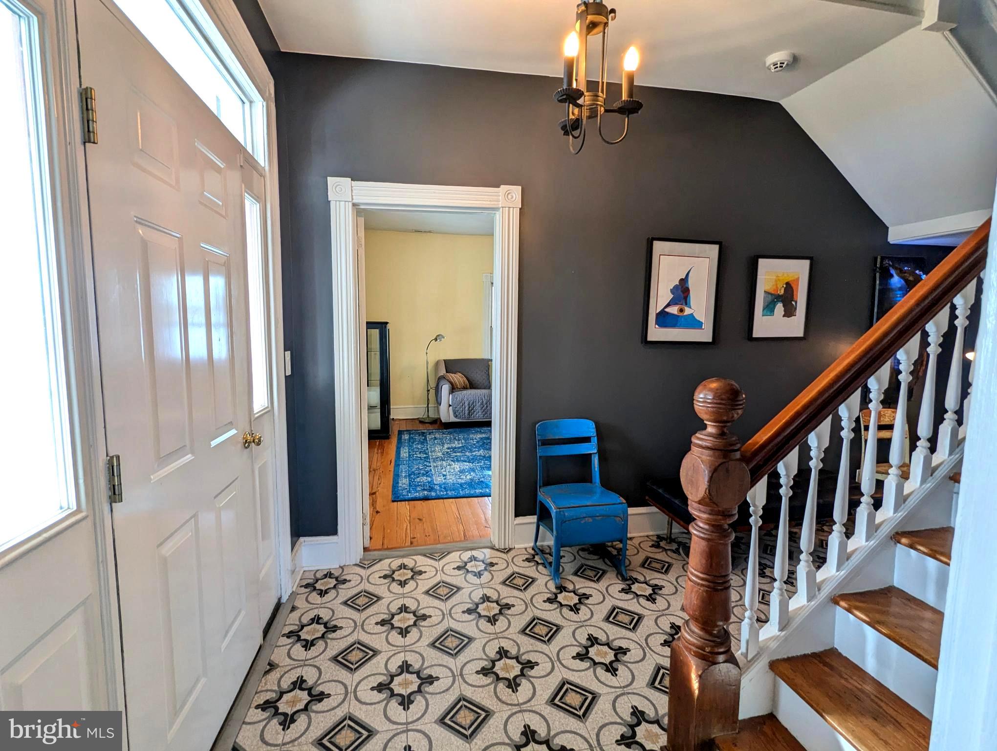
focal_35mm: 16
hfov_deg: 94.4
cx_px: 498
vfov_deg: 78.2
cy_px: 376
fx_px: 461
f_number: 2.2
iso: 191
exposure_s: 1/78
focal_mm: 2.35
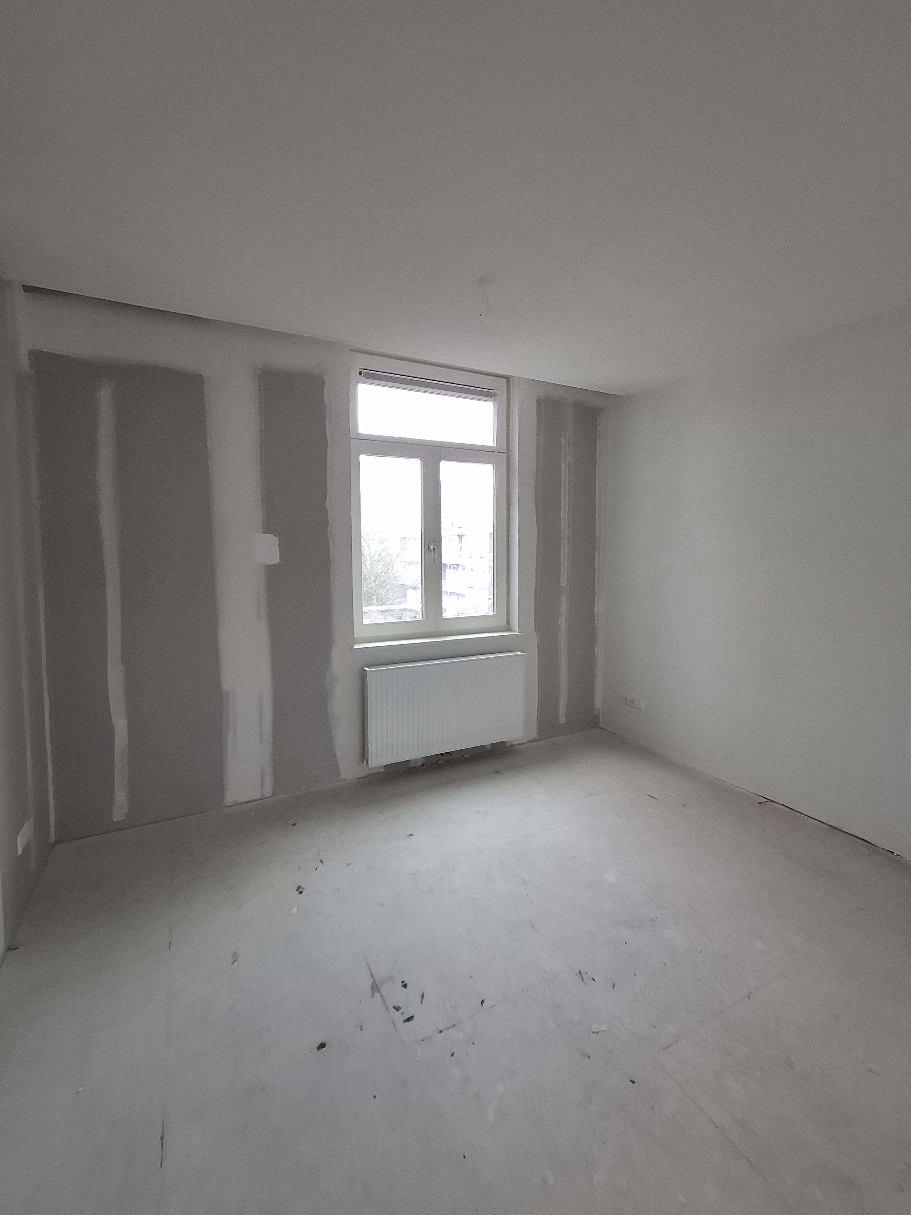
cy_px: 579
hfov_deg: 81.5
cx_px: 505
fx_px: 526
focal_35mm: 15
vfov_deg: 98.1
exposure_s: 1/50
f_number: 2.2
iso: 100
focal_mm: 1.74
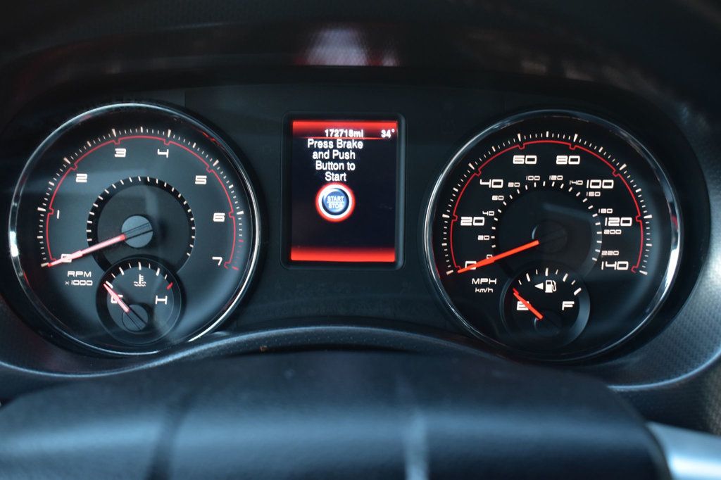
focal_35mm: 44
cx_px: 360
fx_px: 871
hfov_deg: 45.0
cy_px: 240
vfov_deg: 30.8
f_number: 6.3
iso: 900
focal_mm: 29
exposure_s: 1/15
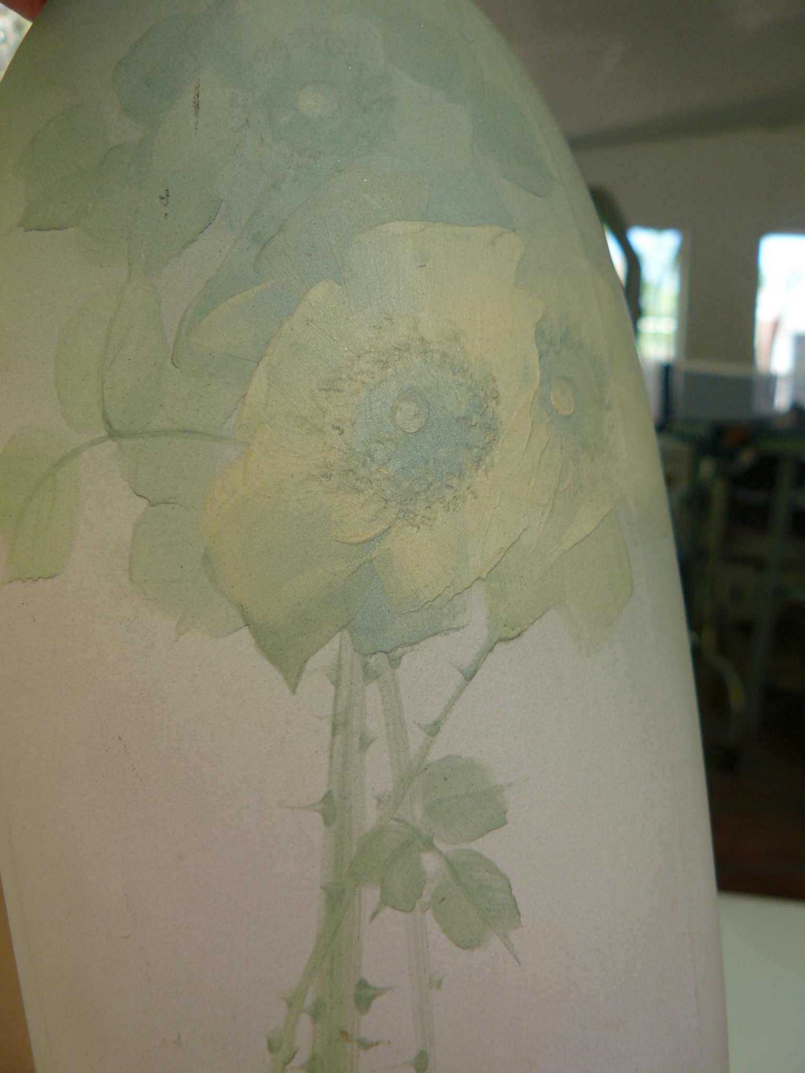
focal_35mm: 36
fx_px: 1116
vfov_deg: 51.4
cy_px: 536
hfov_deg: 39.7
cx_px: 402
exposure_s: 1/100
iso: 100
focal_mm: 6
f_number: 2.8
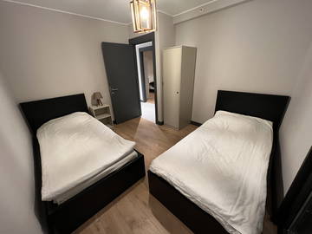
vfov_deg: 89.9
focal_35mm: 13
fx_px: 117
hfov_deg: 106.2
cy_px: 117
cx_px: 156
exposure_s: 1/50
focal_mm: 1.57
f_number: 1.8
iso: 640
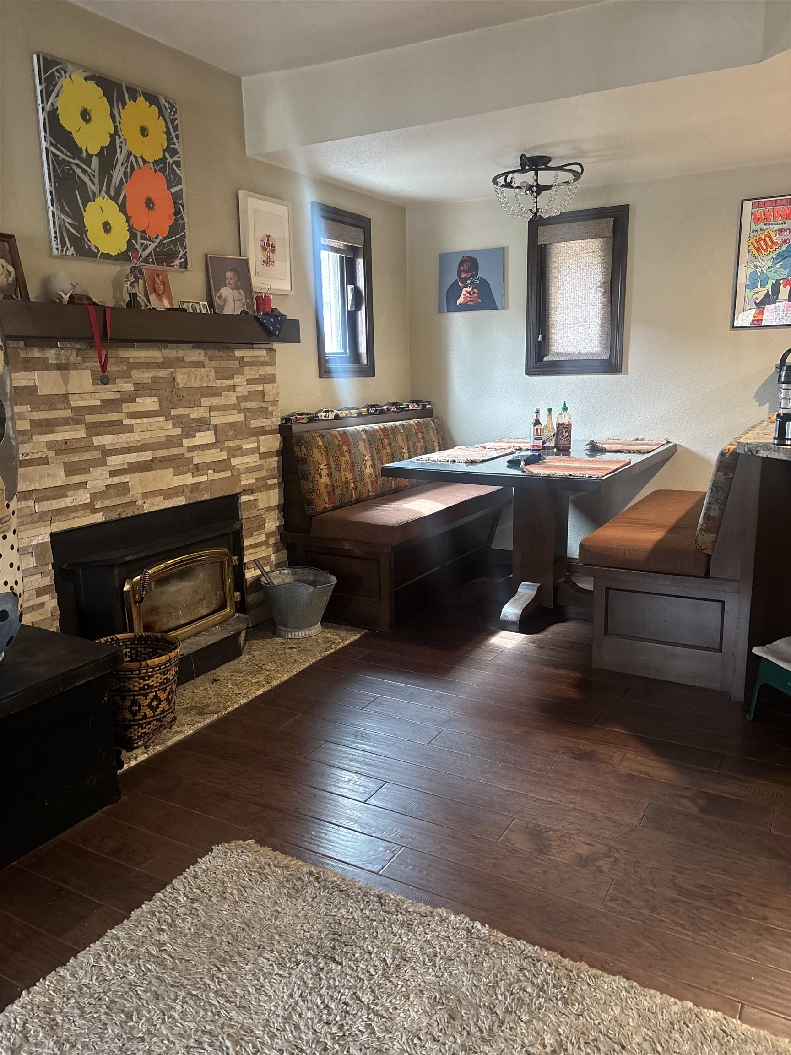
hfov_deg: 53.1
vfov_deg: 67.3
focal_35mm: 26
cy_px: 528
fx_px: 792
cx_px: 396
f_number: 1.6
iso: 500
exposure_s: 1/40
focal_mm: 5.96
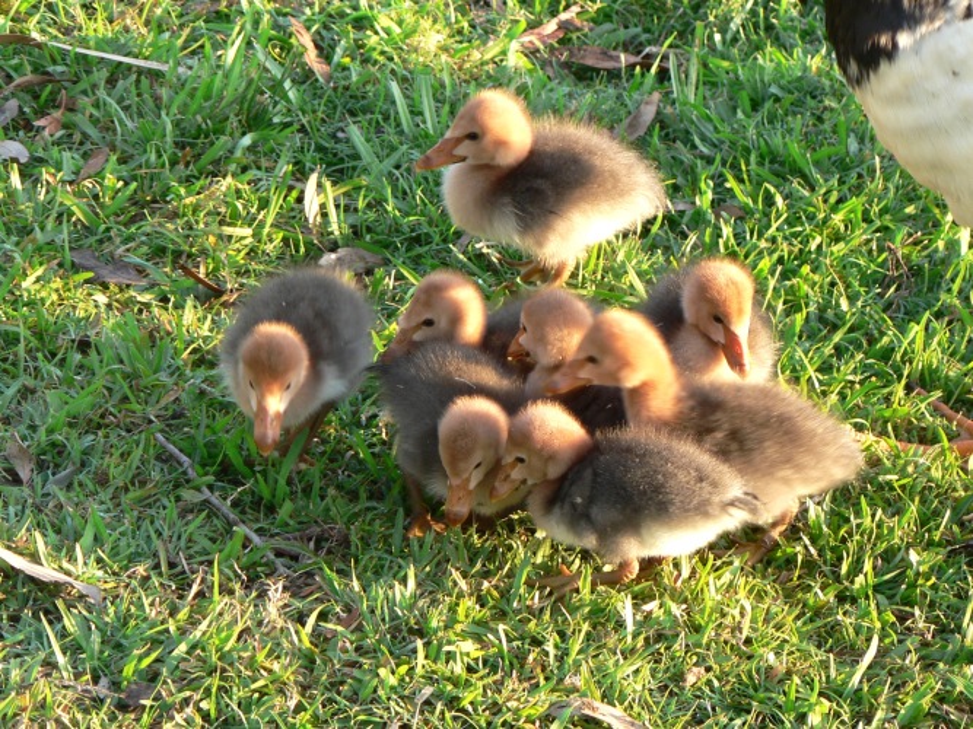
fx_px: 5115
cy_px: 364
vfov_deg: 8.2
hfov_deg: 10.9
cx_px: 486
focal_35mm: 182
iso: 80
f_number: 3.3
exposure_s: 1/50
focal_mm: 30.4
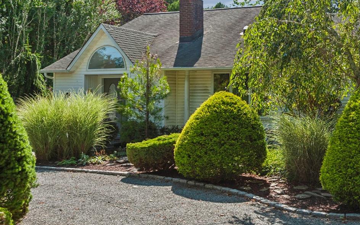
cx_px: 268
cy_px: 59
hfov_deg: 37.3
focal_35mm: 53
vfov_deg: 24.2
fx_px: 520
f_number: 8
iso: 200
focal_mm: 24
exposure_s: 1/320
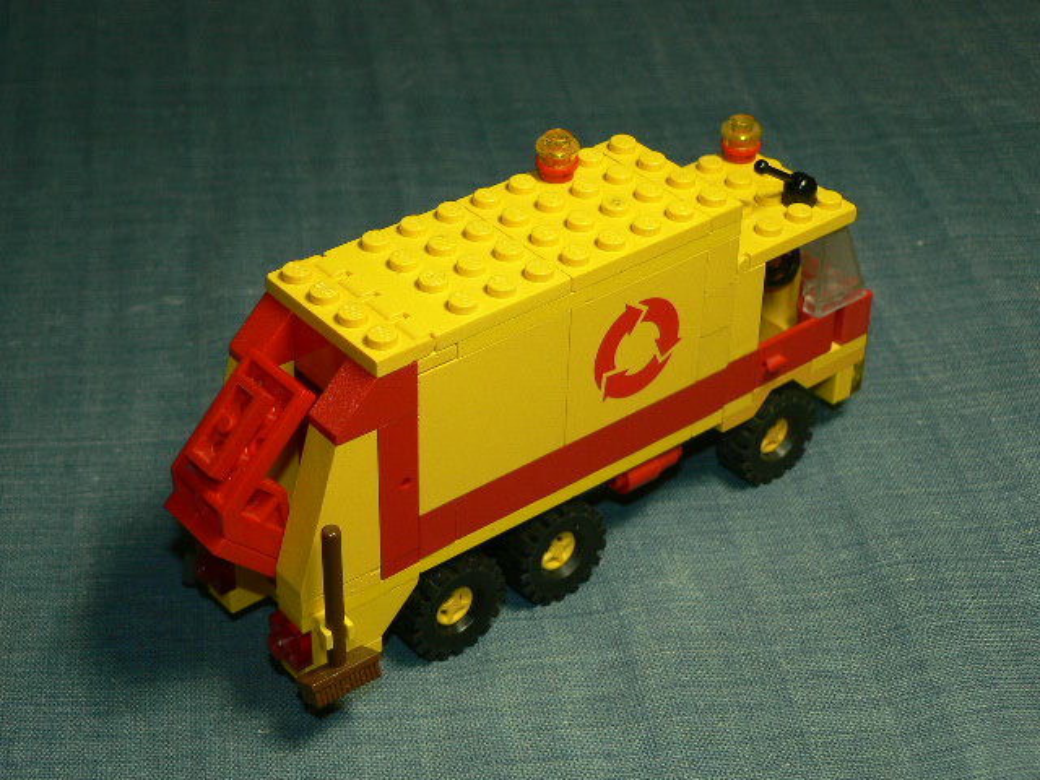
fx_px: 1863
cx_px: 520
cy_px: 390
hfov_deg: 31.2
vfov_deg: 23.7
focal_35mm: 62
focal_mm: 10.4
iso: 100
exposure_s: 1/60
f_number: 3.2
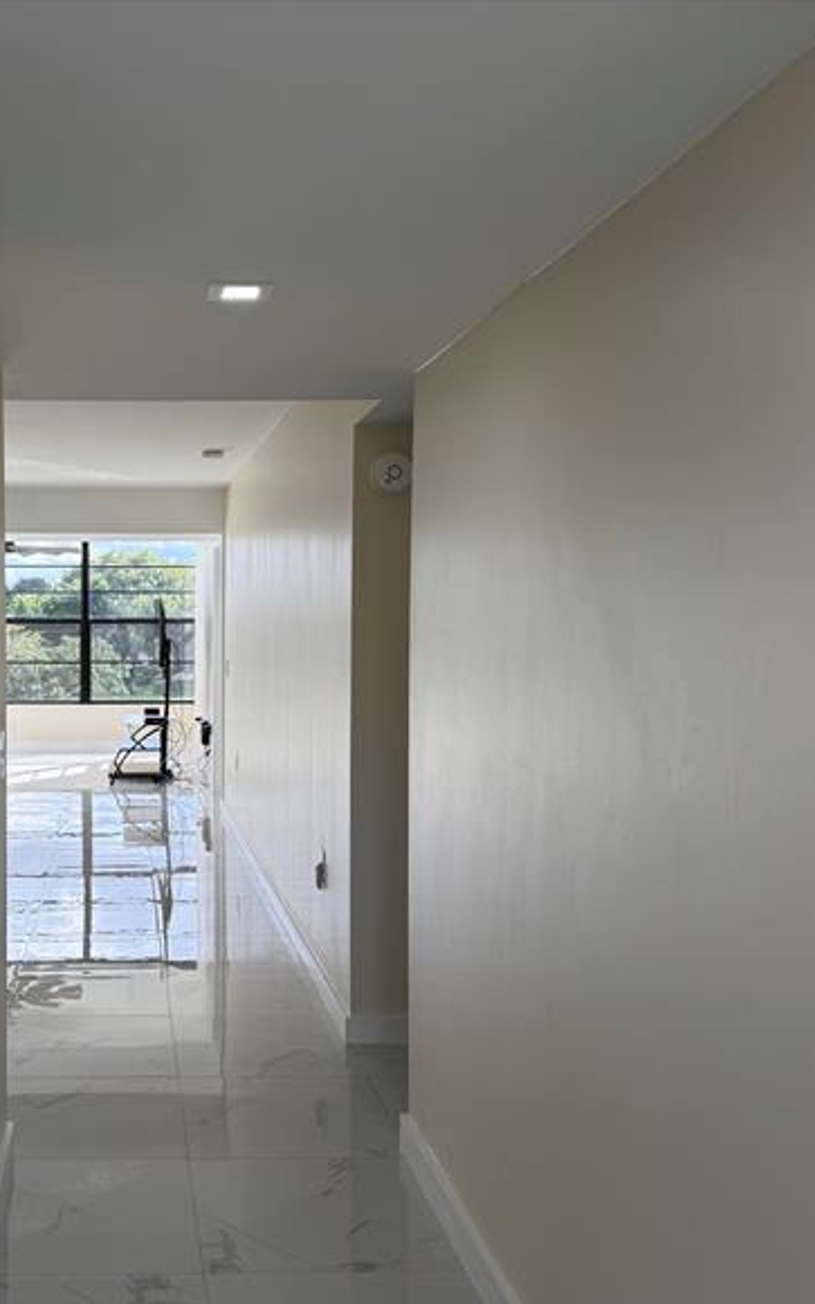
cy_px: 669
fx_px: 1244
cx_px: 148
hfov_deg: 35.0
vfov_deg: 55.3
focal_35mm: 35
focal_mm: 6.76
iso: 80
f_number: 1.78
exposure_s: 1/664
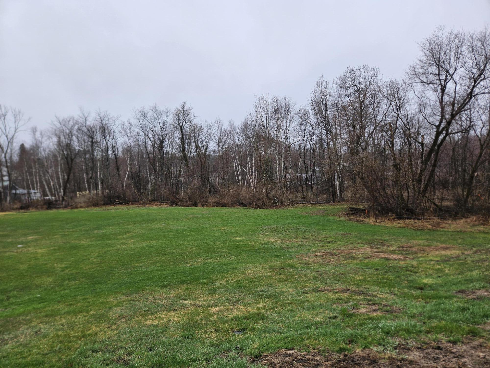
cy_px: 184
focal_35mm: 23
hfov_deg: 73.9
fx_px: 326
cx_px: 245
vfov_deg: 58.9
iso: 25
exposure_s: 1/128
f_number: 1.8
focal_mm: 5.4
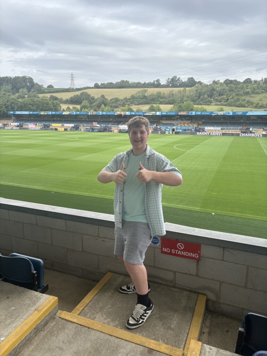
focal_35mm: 26
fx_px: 267
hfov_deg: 53.1
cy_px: 178
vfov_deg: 67.3
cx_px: 134
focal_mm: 5.96
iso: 50
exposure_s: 1/1399
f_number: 1.6
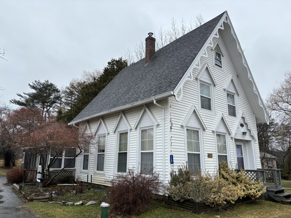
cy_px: 109
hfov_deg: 67.3
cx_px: 146
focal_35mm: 26
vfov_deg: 53.1
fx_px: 219
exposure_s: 1/2105
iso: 50
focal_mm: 5.96
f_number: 1.6
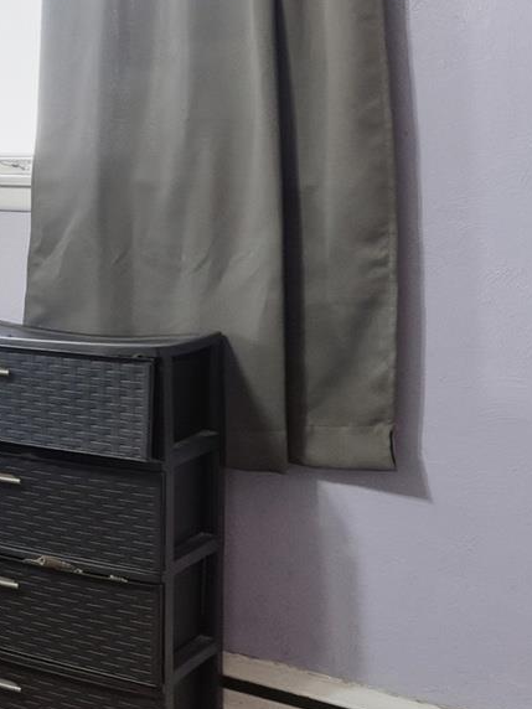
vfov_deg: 30.0
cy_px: 141
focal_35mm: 63
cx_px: -740
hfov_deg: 14.8
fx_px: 1291
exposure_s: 1/40
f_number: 9
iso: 640
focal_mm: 10
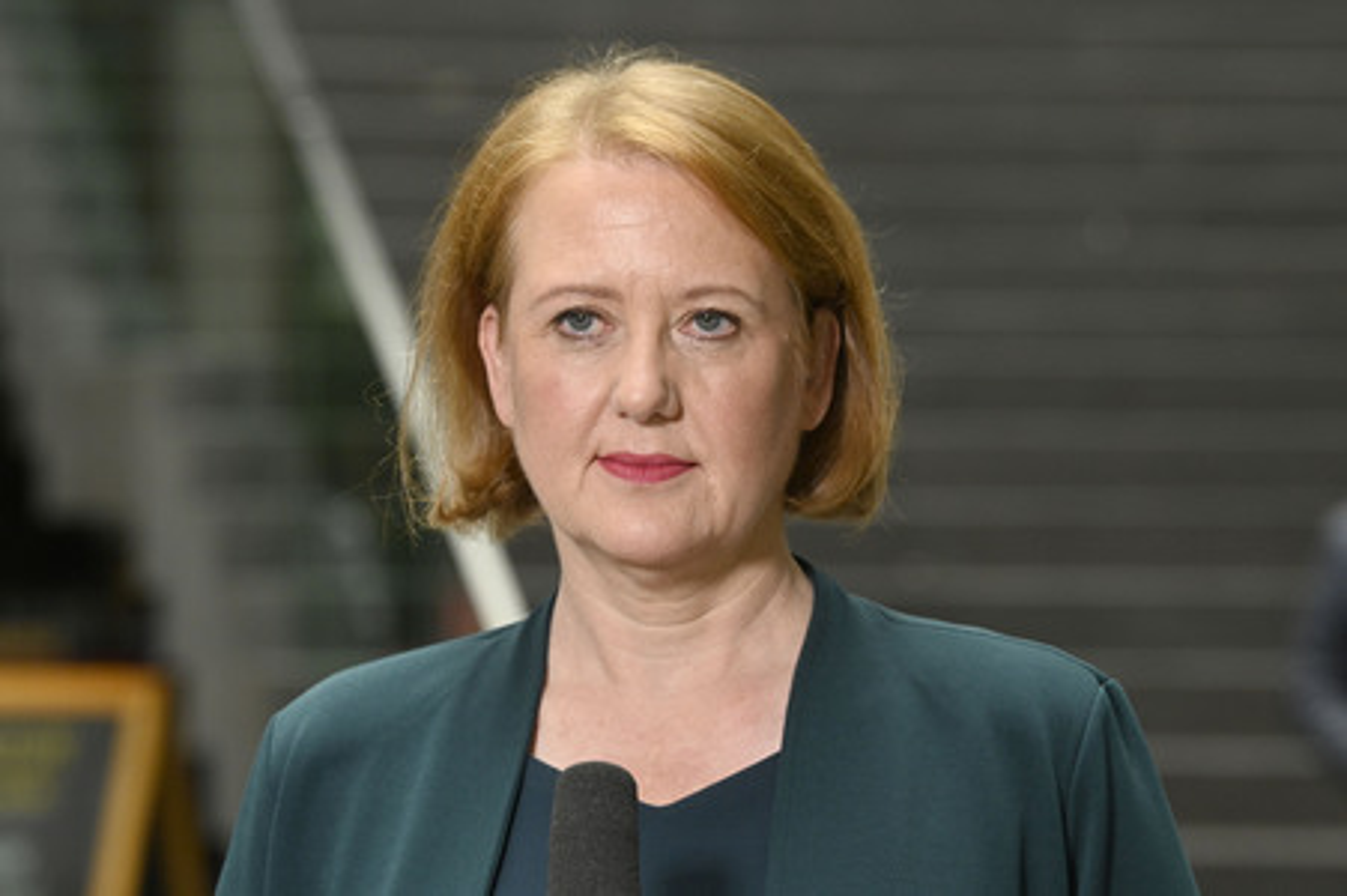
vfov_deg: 7.8
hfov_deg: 11.8
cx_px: 674
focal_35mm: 175
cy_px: 448
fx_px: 6543
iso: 3200
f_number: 6.3
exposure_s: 1/500
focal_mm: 175
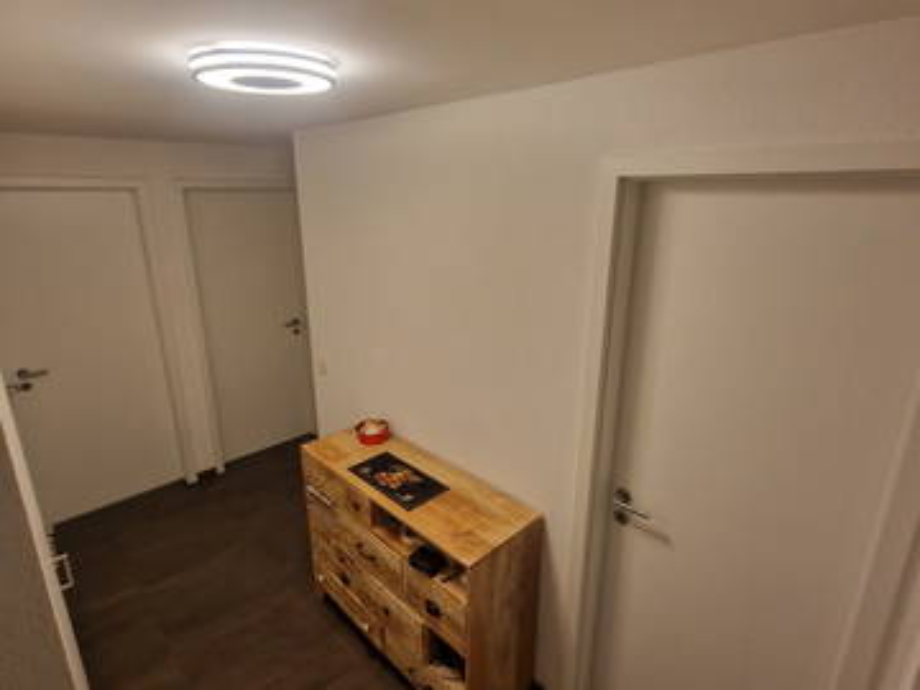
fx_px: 346
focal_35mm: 13
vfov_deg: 89.9
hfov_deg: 106.2
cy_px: 345
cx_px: 460
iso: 320
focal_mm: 2.2
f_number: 2.2
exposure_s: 1/33
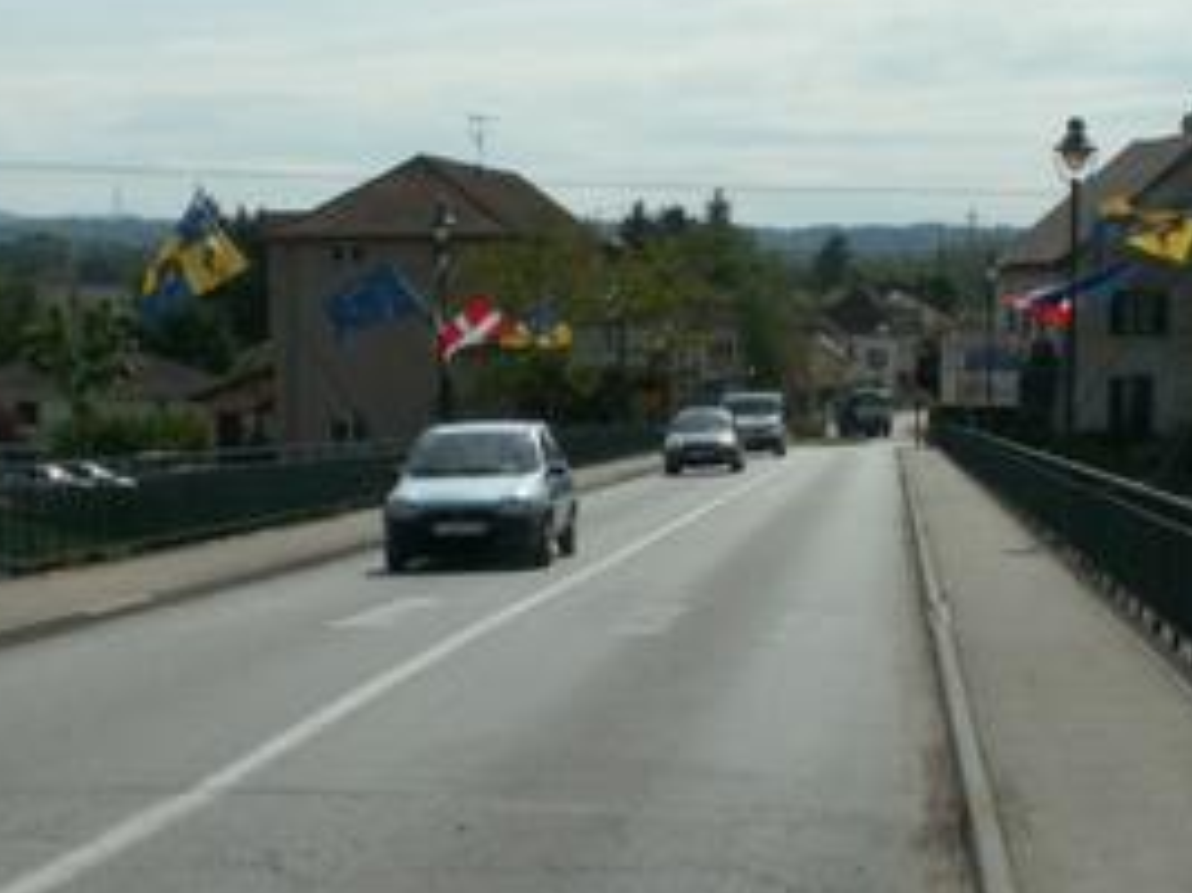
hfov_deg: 23.3
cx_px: 714
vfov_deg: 17.6
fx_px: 2891
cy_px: 438
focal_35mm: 84
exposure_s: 1/400
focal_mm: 5.86
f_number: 8
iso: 50
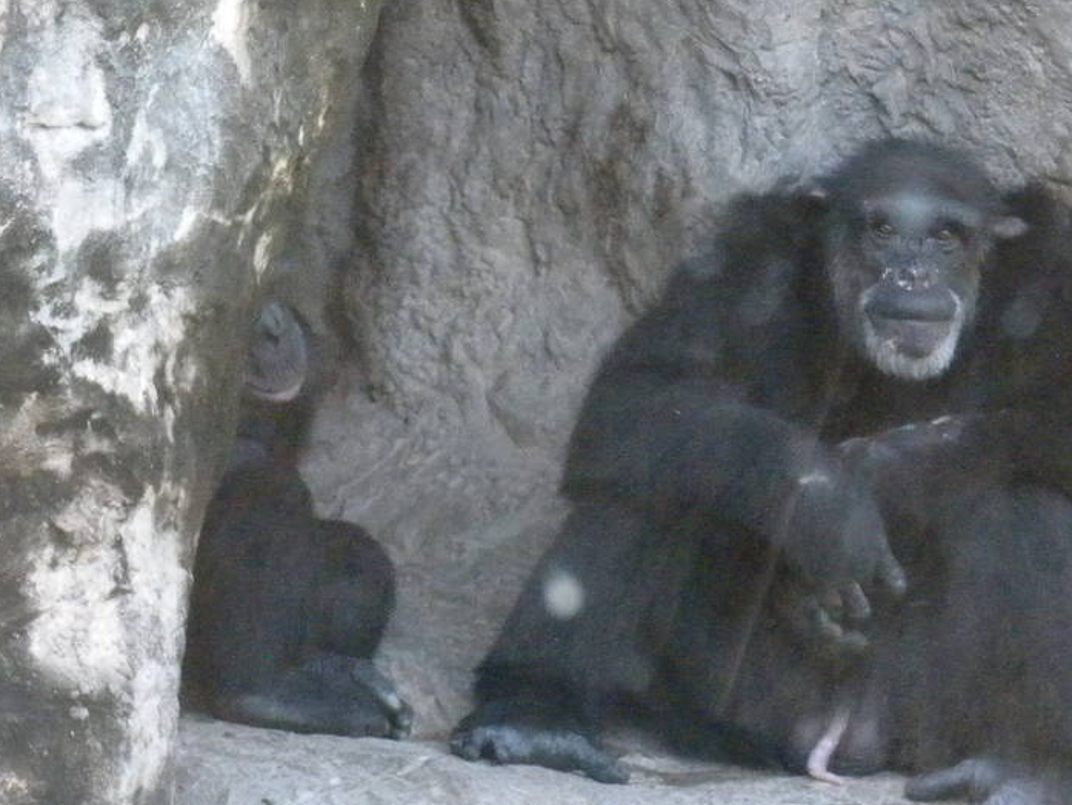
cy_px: 459
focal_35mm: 273
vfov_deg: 5.4
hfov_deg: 7.3
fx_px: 8456
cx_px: 348
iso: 580
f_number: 5.1
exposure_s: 1/122
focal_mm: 21
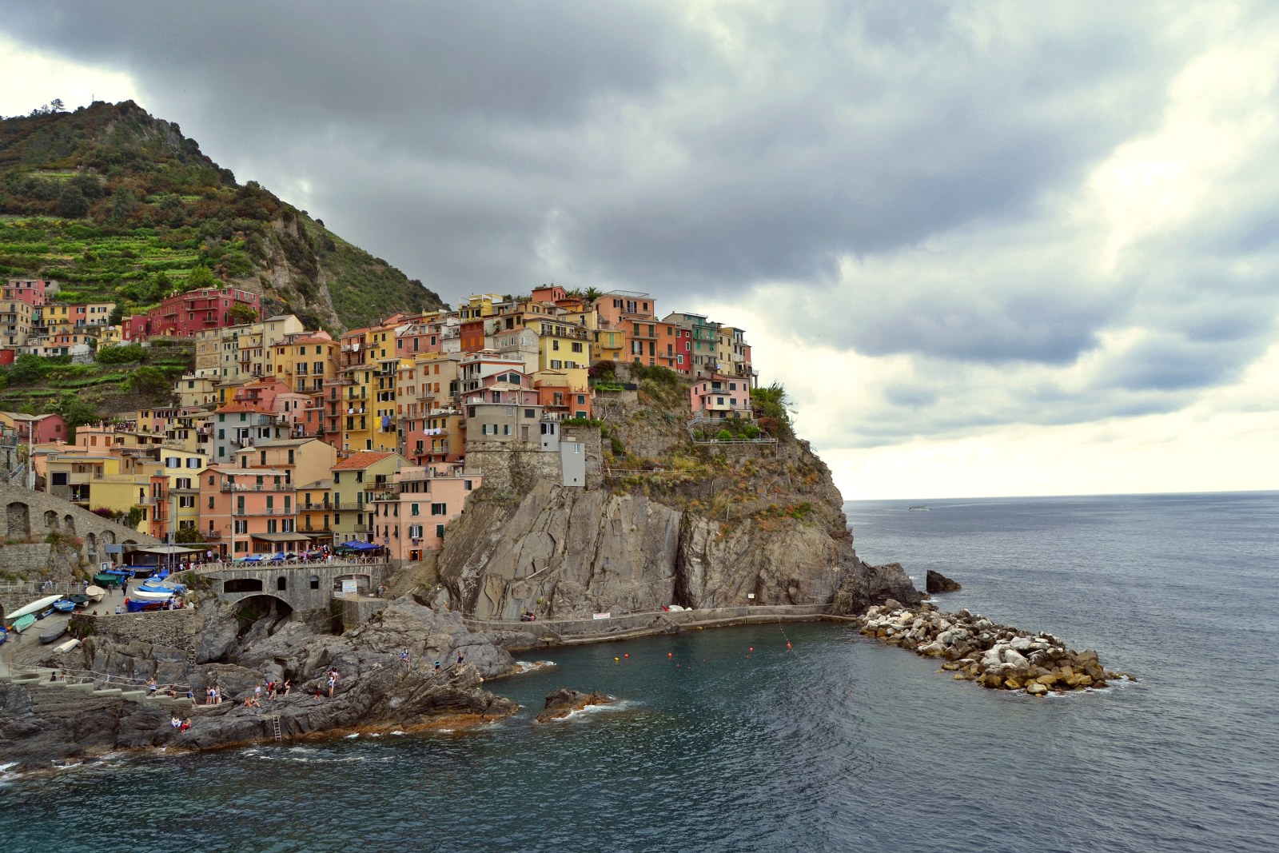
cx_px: 640
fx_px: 959
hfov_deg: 67.4
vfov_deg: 47.9
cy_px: 426
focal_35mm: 27
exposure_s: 1/160
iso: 100
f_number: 6.3
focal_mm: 18
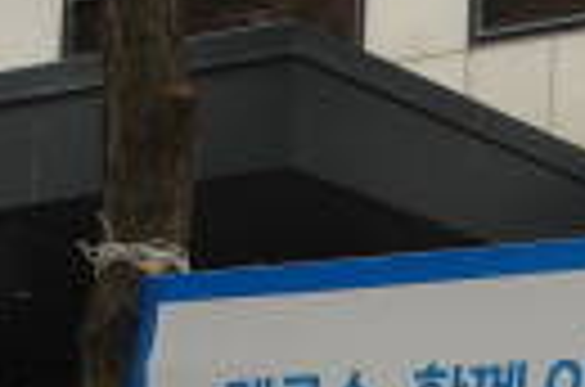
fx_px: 2691
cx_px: 1048
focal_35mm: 166
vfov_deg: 8.0
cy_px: 603
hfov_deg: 11.5
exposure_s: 1/50
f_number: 5
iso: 100
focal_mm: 28
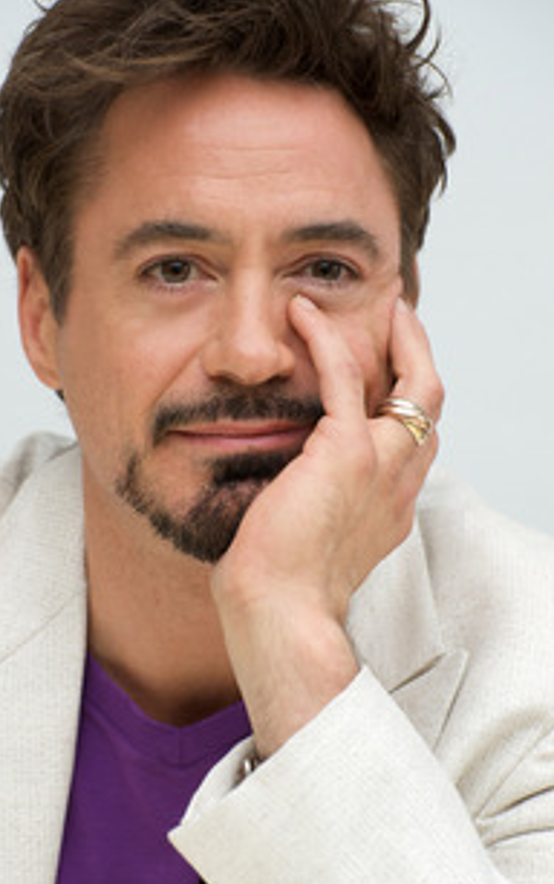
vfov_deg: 13.6
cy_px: 459
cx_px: 238
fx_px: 3710
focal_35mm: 154
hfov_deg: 8.5
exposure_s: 1/60
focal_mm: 116
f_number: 7.1
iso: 400
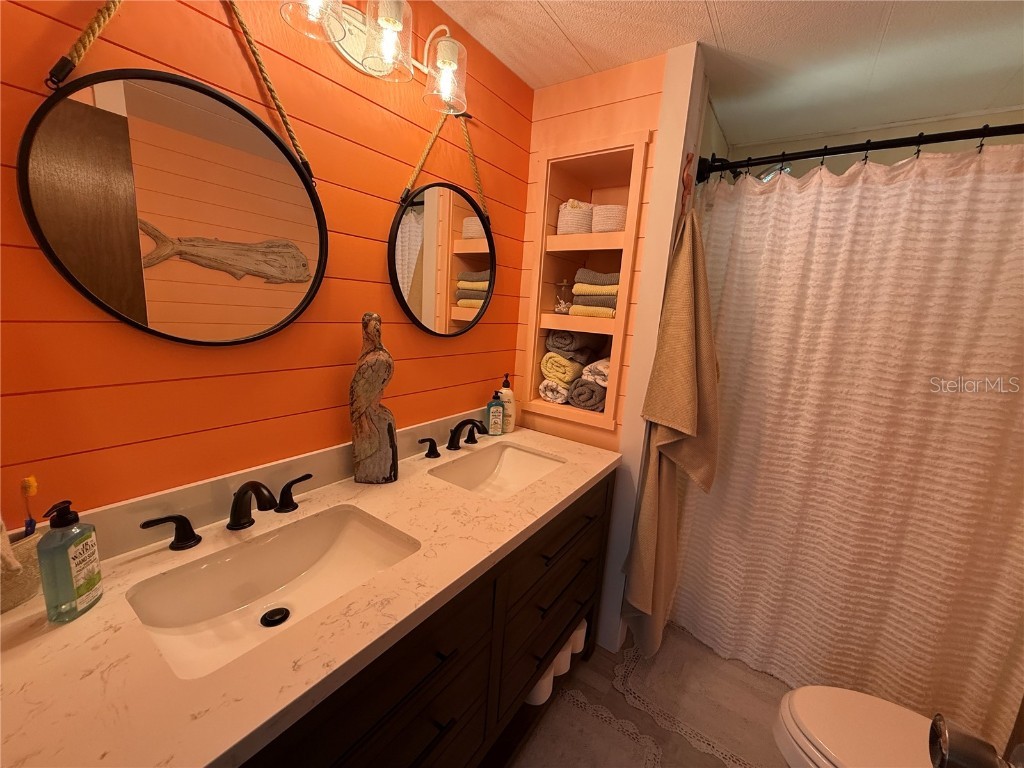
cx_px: 512
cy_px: 384
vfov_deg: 85.7
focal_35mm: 14
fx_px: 414
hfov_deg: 102.1
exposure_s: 1/120
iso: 250
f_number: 2.2
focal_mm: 2.22
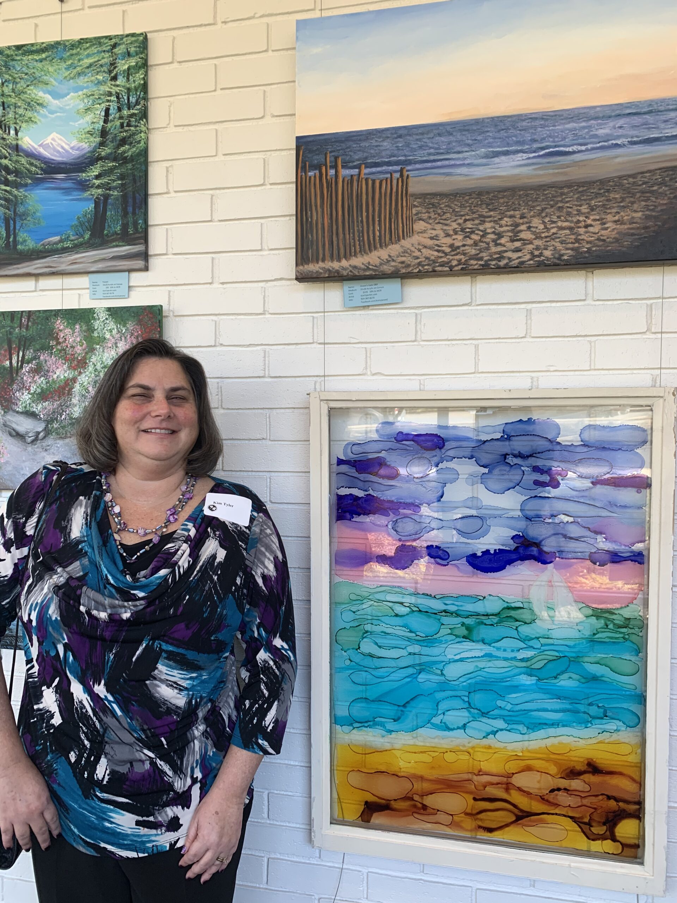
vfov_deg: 67.3
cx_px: 338
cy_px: 452
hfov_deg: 53.1
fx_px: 678
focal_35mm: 26
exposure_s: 1/120
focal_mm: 4.25
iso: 64
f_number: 1.8
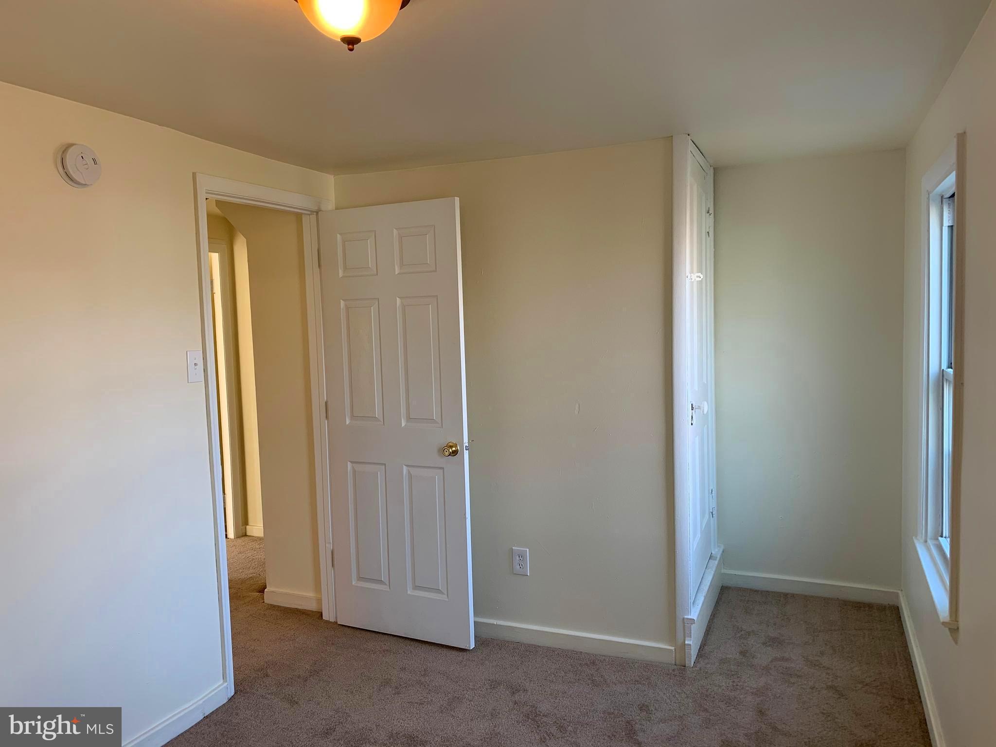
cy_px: 374
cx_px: 498
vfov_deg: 53.1
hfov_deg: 67.3
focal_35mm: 26
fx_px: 748
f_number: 1.8
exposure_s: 1/60
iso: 50
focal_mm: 4.25
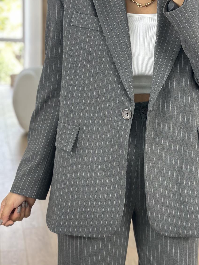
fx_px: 521
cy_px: 125
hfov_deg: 21.5
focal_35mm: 68
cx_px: 133
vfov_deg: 28.6
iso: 64
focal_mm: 6.86
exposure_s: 1/100
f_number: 1.78
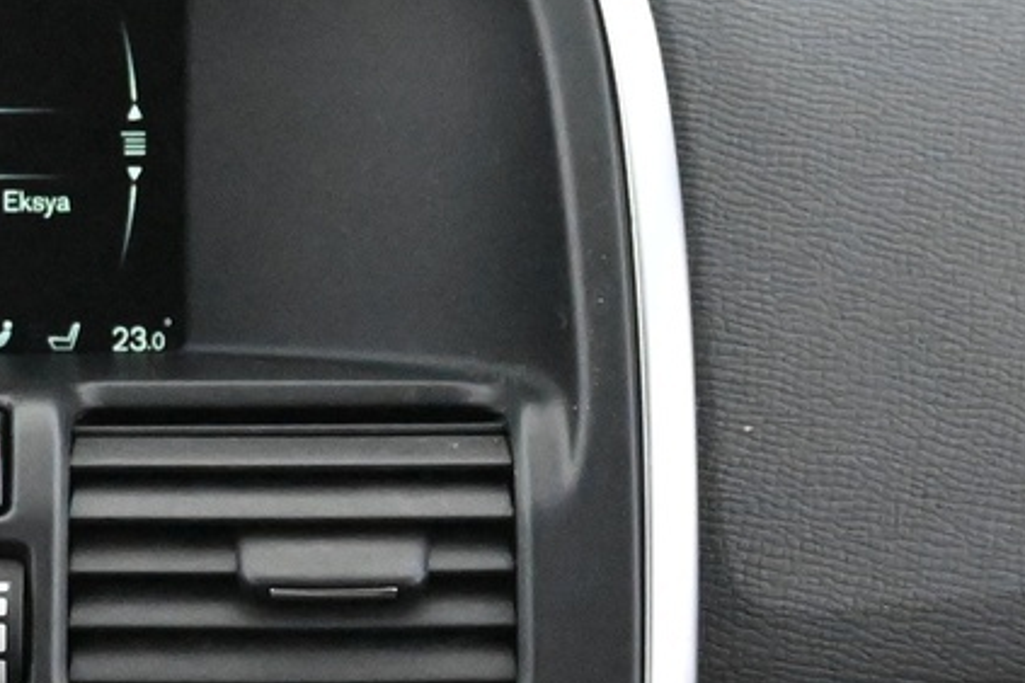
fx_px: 4497
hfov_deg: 12.8
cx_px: -41
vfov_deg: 8.6
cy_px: 843
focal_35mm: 158
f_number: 4.5
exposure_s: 1/40
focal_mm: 27.5
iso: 11400
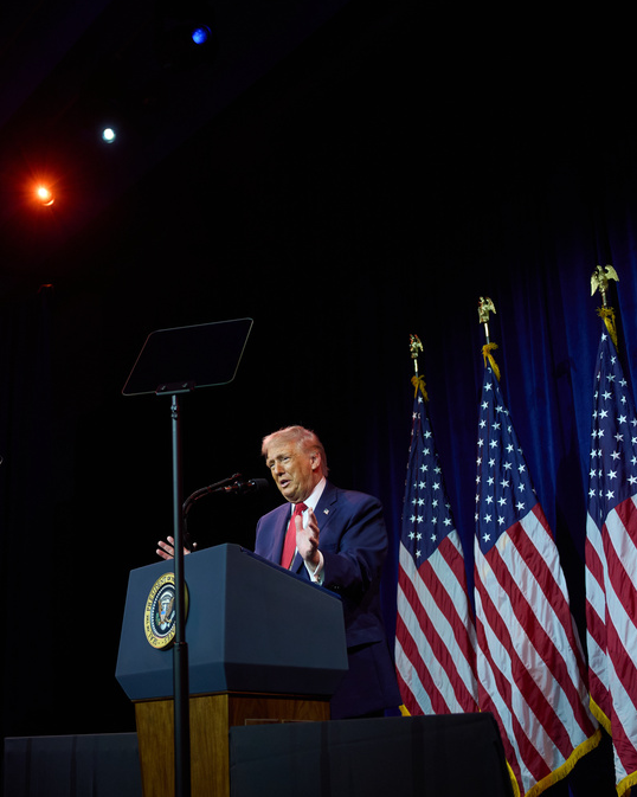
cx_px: 104
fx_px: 1179
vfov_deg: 37.3
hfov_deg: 29.4
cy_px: 398
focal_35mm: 50
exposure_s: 1/320
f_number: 2.8
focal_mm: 35
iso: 1000
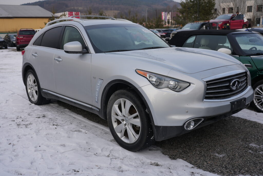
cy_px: 88
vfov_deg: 37.9
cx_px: 132
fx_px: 256
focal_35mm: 35
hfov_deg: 54.4
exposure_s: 1/80
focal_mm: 35
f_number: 4.5
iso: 80
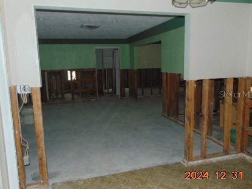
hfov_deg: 65.3
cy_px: 94
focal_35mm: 27
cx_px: 123
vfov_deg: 51.3
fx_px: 196
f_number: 3
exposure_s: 1/30
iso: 200
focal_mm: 4.5
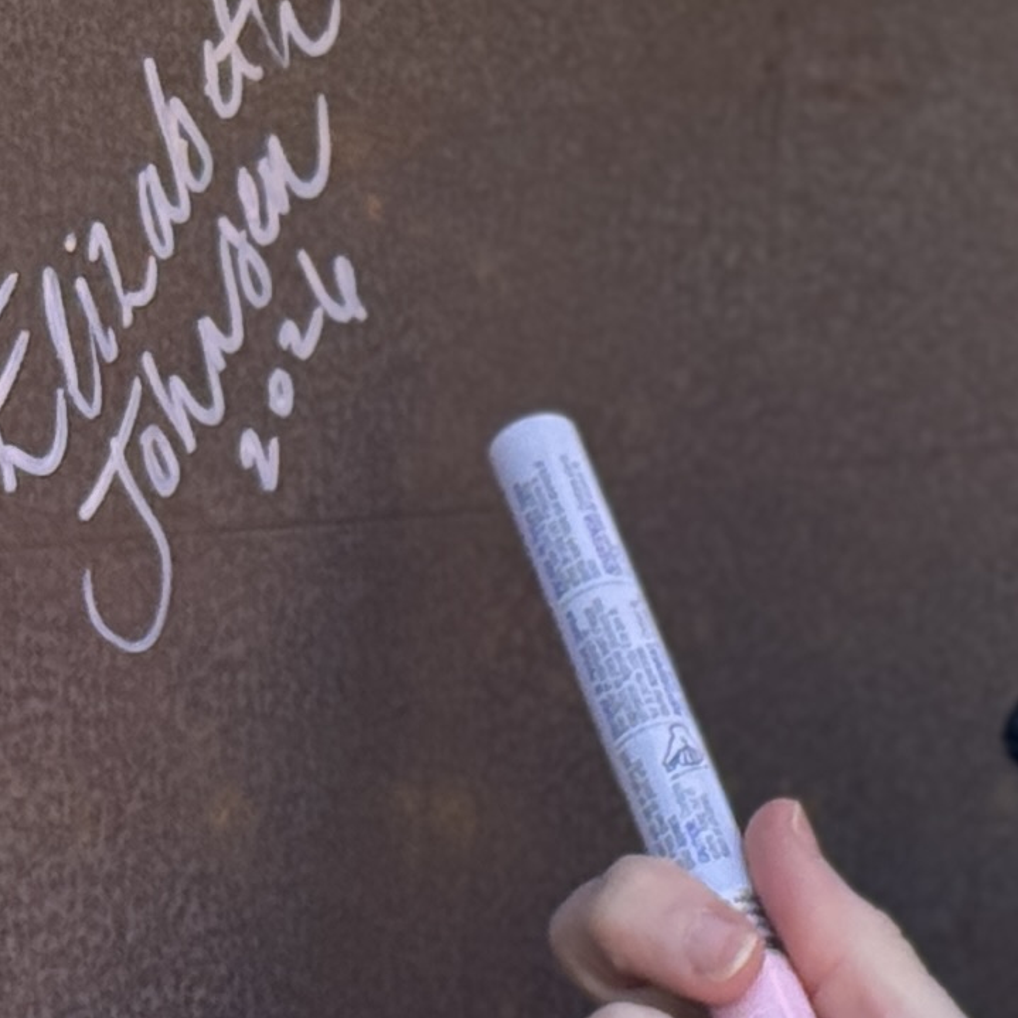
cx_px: 1201
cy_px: 283
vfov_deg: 7.3
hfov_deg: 7.3
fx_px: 7919
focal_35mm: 238
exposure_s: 1/1287
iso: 64
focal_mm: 6.76
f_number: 1.78
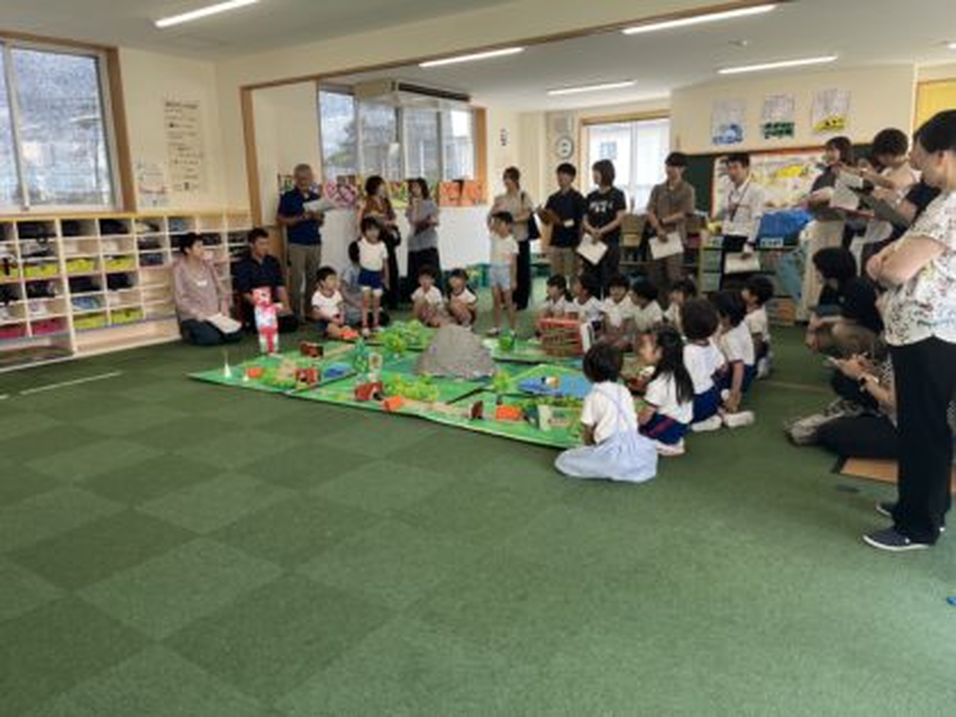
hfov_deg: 67.3
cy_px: 358
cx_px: 478
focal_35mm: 26
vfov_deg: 53.1
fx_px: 718
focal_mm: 5.1
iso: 50
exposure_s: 1/121
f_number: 1.6
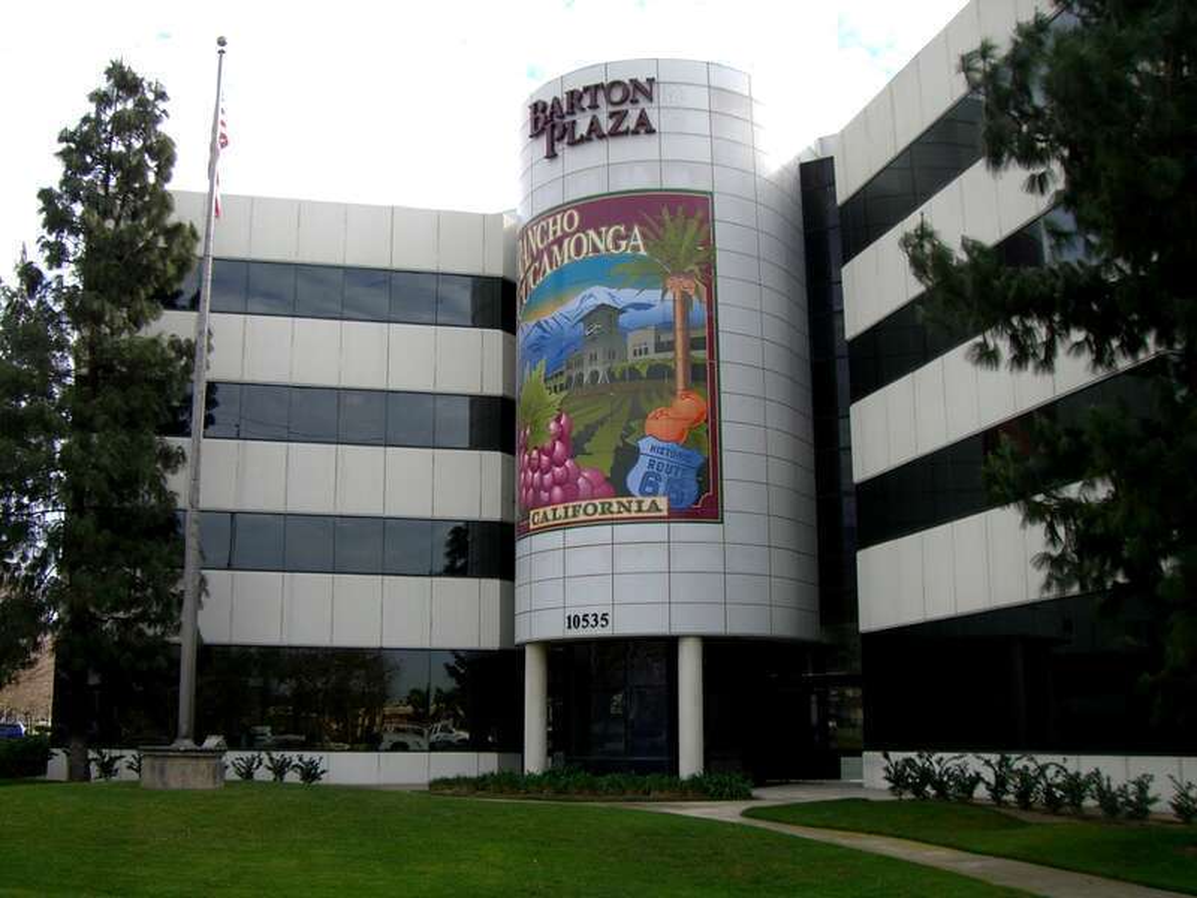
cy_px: 449
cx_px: 598
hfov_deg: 49.0
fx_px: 1314
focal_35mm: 38
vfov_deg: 37.7
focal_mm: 6.2
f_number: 4.3
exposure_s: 1/400
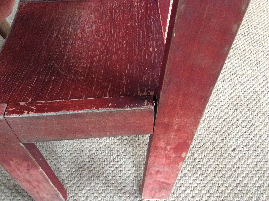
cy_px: 100
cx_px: 134
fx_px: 248
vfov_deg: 44.1
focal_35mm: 32
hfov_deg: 56.9
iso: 250
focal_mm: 3.3
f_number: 2.4
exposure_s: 1/17
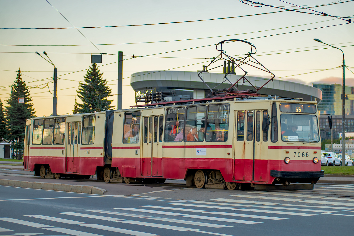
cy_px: 118
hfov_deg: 25.4
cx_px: 177
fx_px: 787
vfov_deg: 17.1
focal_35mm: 80
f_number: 3.5
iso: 200
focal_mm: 80
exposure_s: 1/200
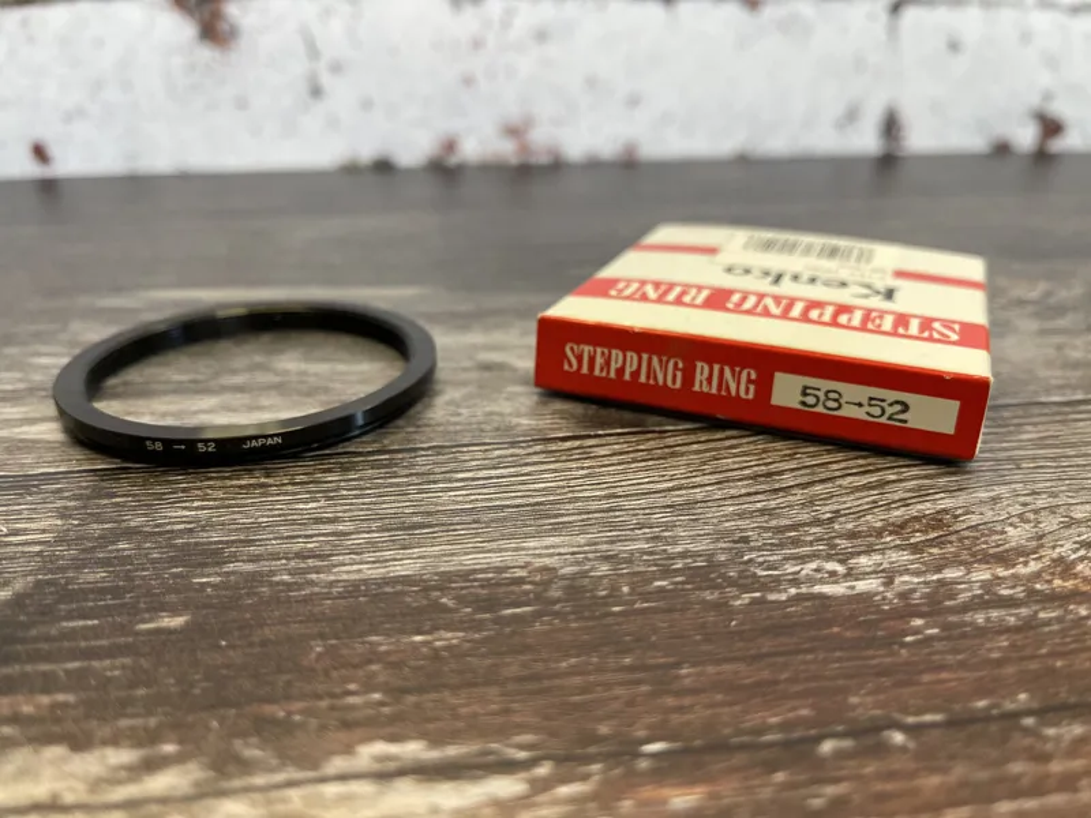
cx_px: 546
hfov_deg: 67.3
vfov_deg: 53.1
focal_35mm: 26
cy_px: 409
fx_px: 819
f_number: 1.6
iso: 100
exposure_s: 1/100
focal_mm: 5.1
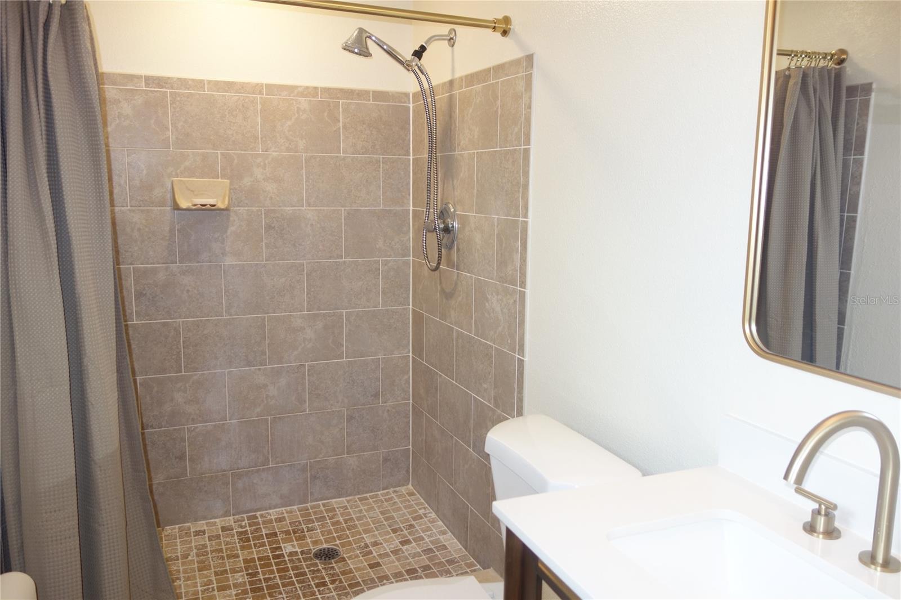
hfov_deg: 65.5
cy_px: 300
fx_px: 701
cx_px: 450
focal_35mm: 28
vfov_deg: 46.4
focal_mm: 10.4
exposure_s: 1/60
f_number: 1.8
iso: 125
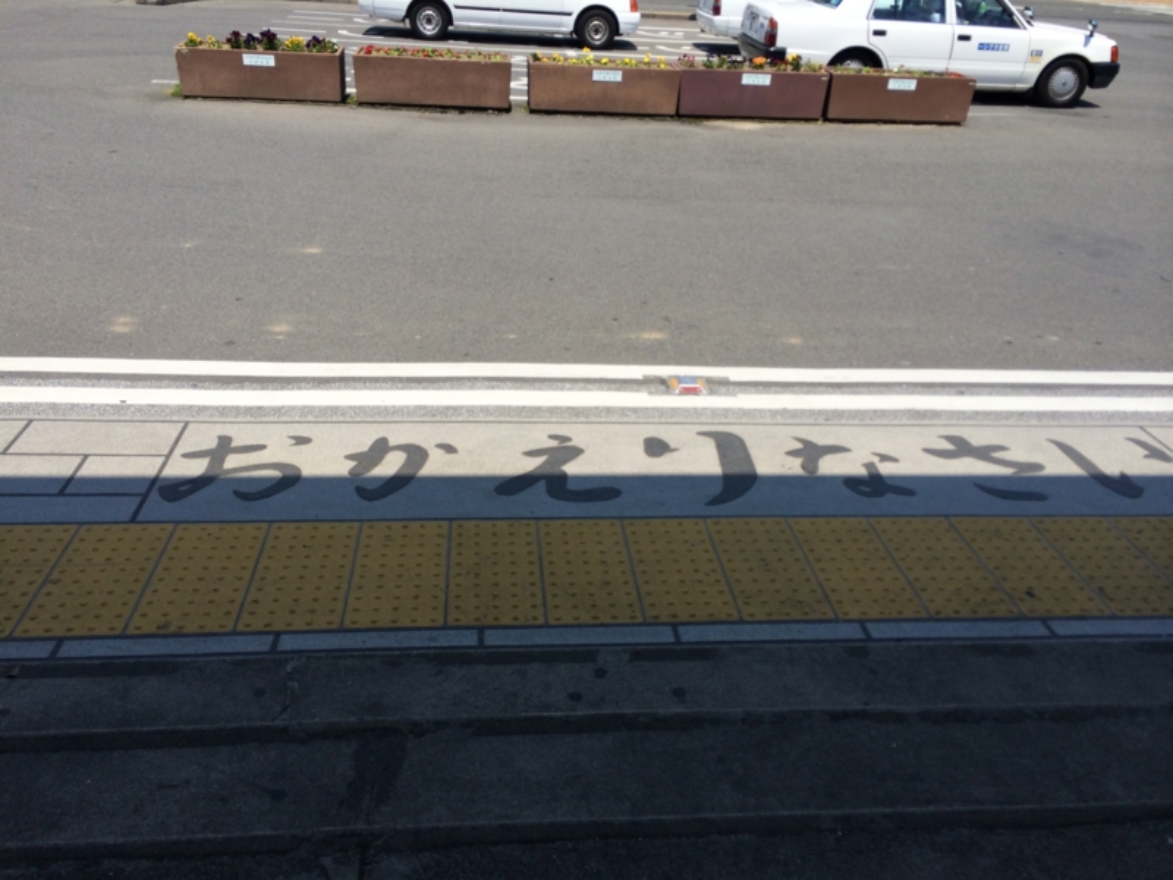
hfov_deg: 60.0
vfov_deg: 46.8
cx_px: 586
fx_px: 1017
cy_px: 440
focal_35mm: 30
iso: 40
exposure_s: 1/2415
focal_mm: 4.12
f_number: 2.2
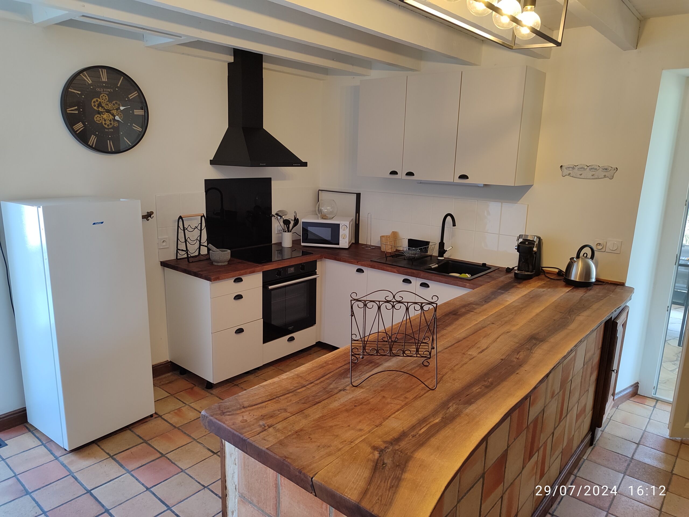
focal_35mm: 25
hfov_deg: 69.4
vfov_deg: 54.9
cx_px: 344
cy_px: 258
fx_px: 498
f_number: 1.89
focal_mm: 5.95
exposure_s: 1/50
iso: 122
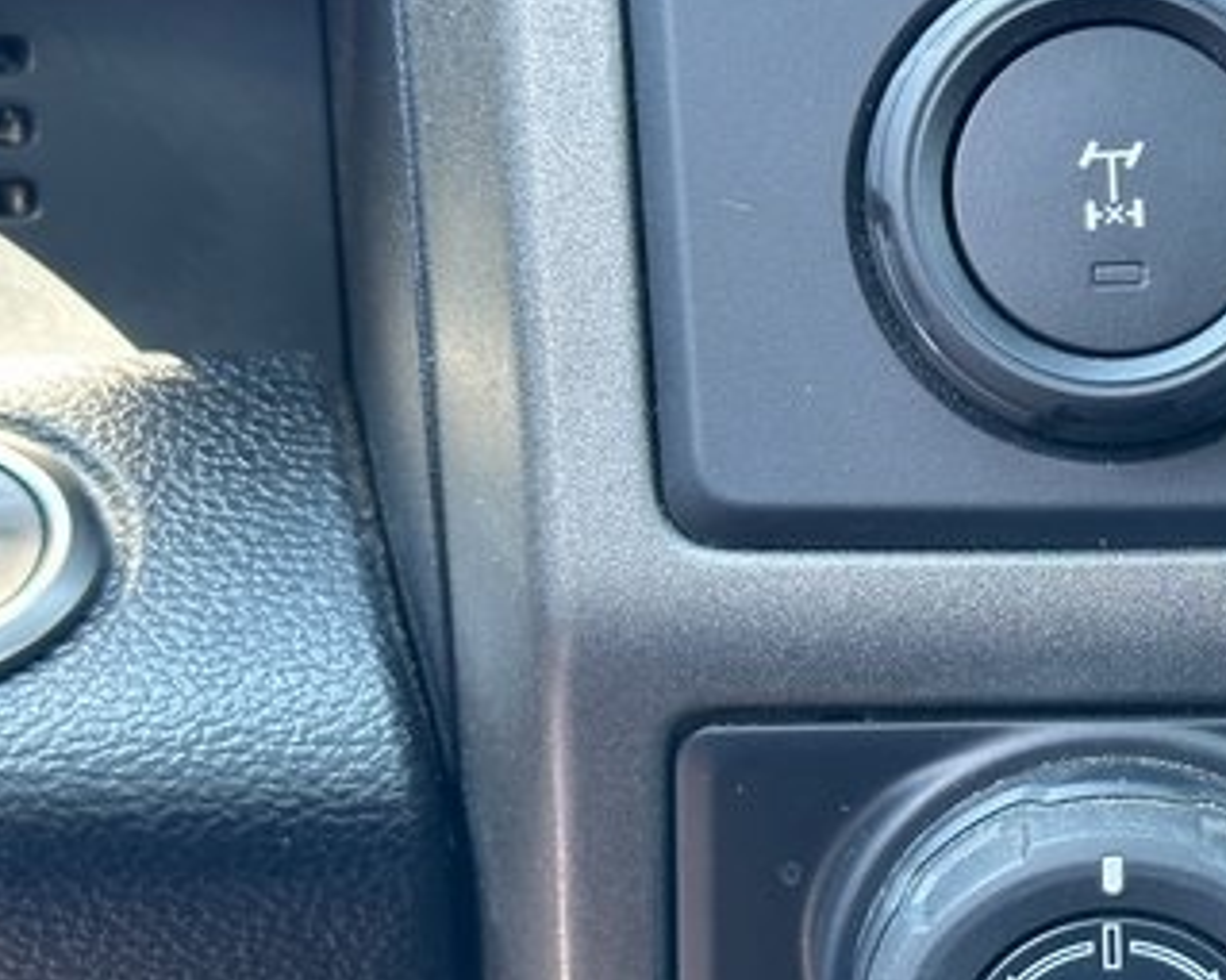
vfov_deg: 16.3
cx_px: 1157
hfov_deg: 19.9
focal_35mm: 94
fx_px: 3410
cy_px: 719
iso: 200
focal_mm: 6.86
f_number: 1.78
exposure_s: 1/50
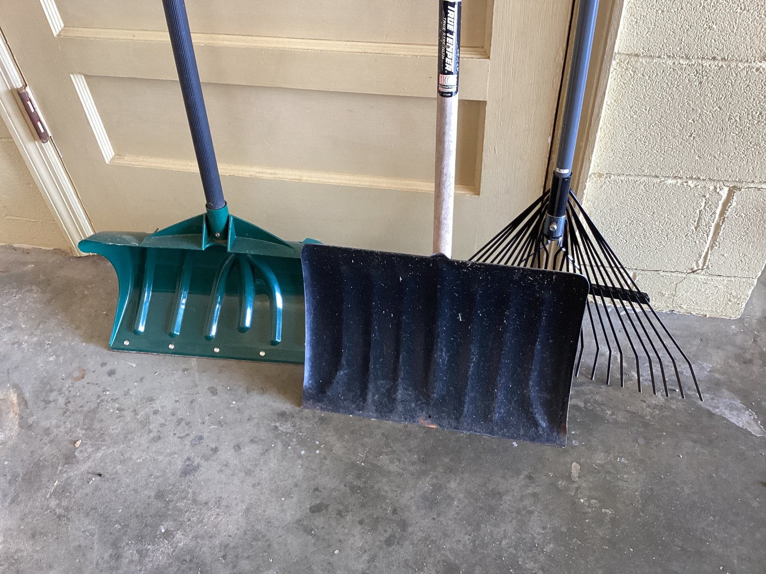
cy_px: 287
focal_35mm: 31
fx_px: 686
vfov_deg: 45.4
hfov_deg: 58.3
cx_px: 383
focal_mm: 3.3
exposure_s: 1/60
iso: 100
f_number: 2.4
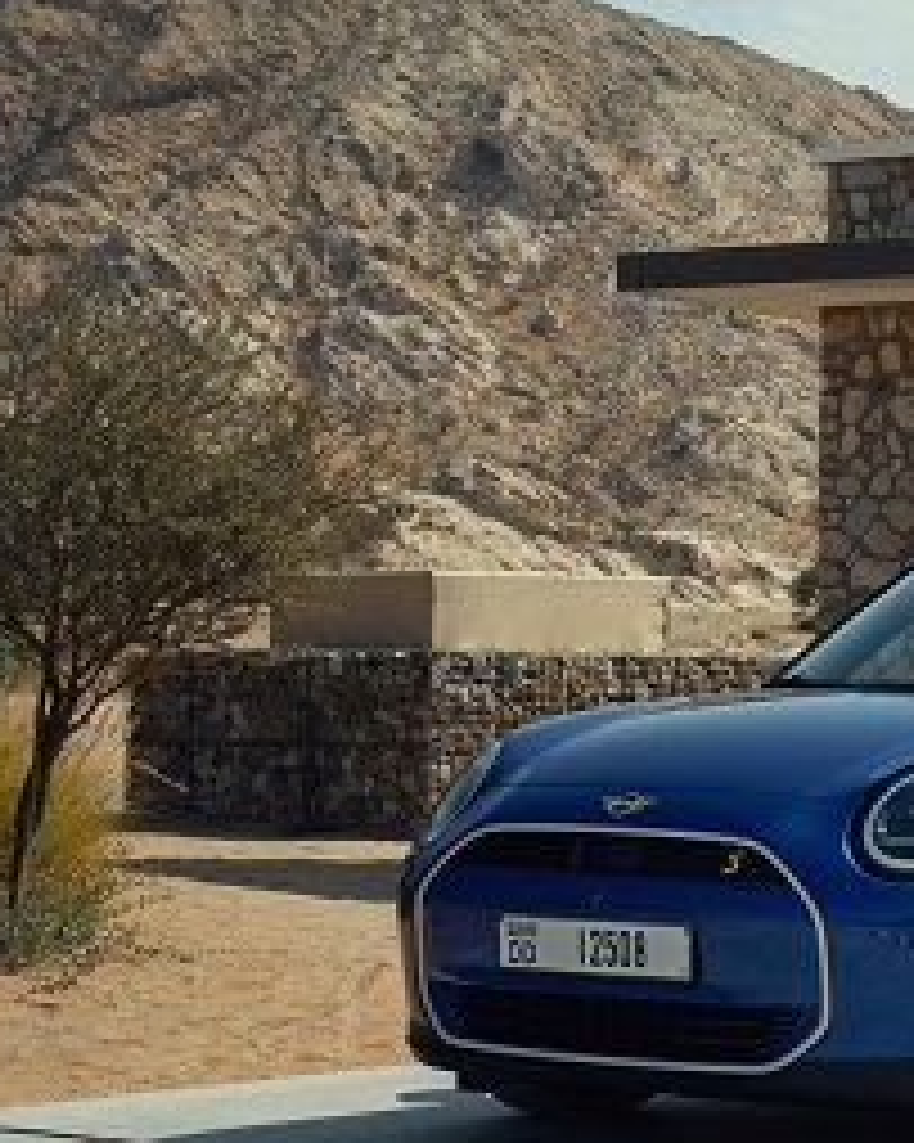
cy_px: 542
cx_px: 1472
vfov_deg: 17.8
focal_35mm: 108
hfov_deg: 13.3
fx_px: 3654
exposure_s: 1/400
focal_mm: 39
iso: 400
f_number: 9
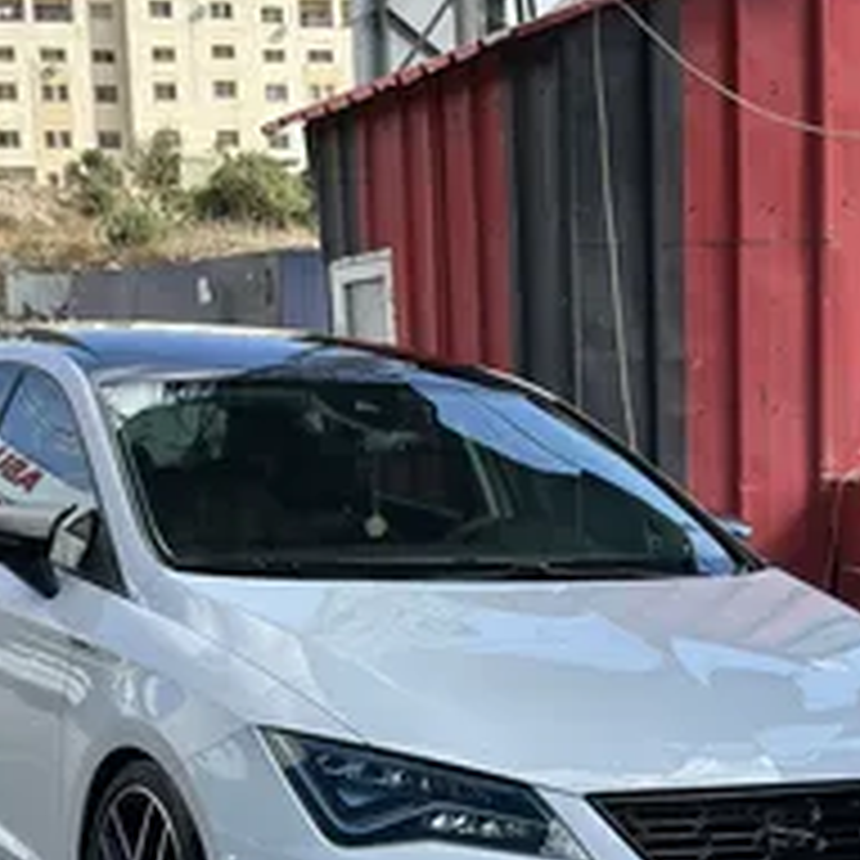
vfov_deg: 19.1
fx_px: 2502
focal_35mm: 89
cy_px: 797
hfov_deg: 19.5
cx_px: 401
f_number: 1.78
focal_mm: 6.86
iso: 80
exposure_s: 1/1541
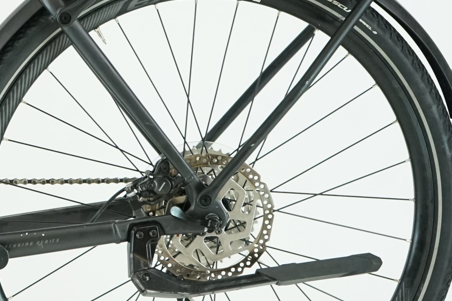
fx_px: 2599
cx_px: -216
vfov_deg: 6.6
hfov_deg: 9.7
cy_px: 40
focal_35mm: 207
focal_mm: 65
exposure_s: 1/200
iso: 2000
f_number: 5.6
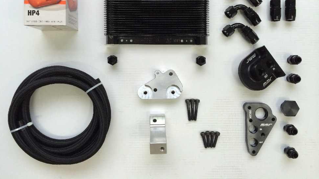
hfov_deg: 59.5
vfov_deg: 35.3
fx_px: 279
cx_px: 158
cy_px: 60
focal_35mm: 33
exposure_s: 1/30
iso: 64
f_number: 2.2
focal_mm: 4.12
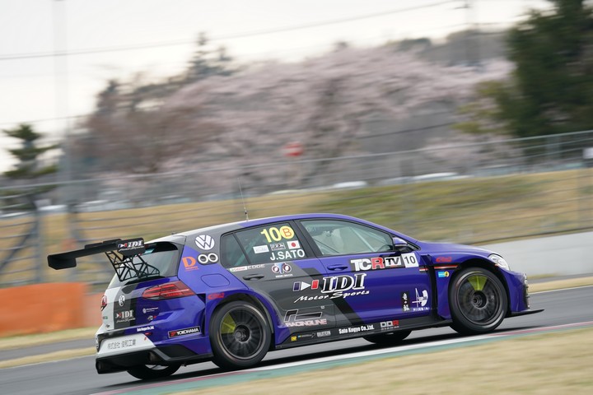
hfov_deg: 7.3
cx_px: 296
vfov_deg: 4.8
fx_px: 4678
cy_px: 198
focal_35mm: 284
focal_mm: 284
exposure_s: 1/200
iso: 400
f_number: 8
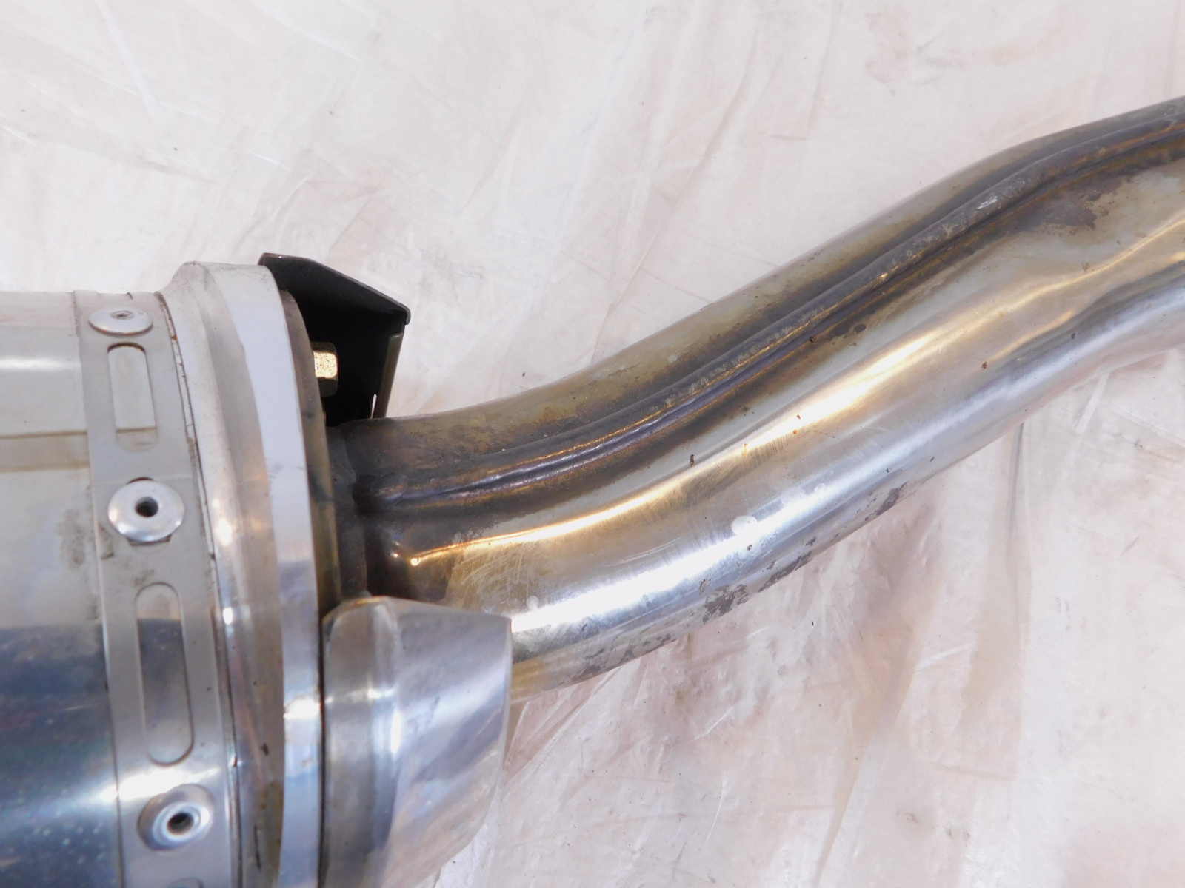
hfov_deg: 73.9
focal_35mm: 23
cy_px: 444
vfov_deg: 58.9
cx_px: 592
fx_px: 787
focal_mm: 4
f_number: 3
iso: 180
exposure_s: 1/30
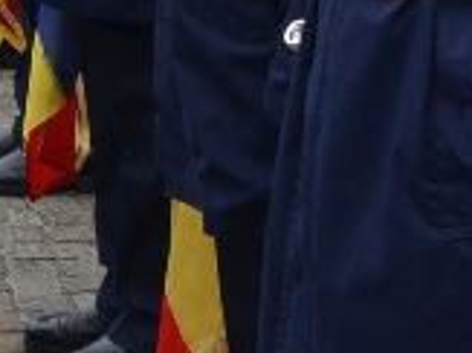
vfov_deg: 6.5
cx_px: -860
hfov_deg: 7.9
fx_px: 3046
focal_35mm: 224
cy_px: -307
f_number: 7.1
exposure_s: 1/200
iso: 320
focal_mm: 21
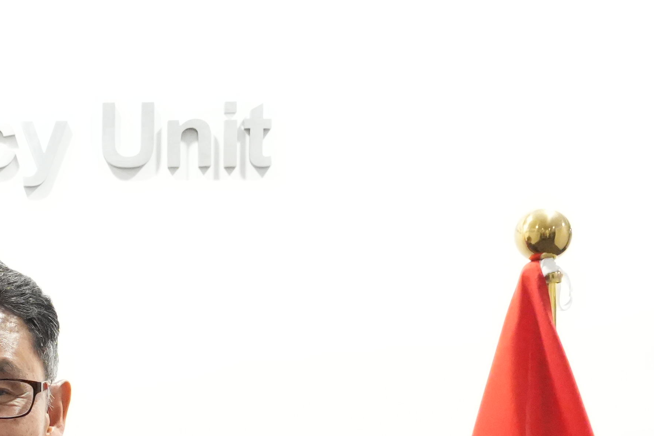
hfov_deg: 15.1
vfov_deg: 10.6
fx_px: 2289
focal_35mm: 126
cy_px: 569
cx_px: -319
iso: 10000
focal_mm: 32
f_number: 6.3
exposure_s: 1/100
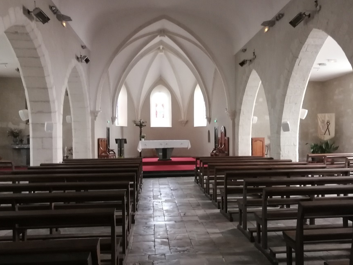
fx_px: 326
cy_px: 135
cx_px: 193
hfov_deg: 56.7
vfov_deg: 44.2
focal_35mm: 32
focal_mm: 3.62
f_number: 1.8
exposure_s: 1/20
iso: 800
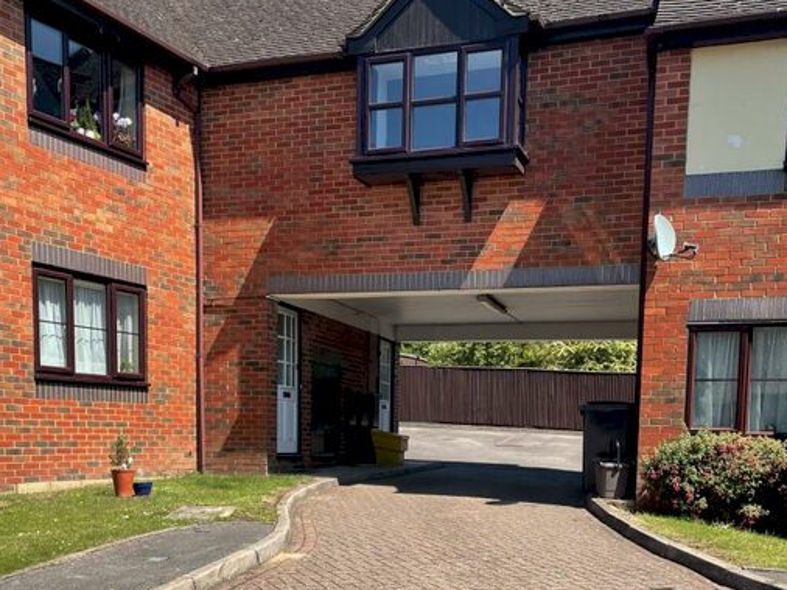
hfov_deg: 51.4
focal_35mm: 36
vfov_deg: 39.3
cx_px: 376
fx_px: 818
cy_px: 219
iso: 32
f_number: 1.6
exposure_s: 1/1715
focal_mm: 4.2
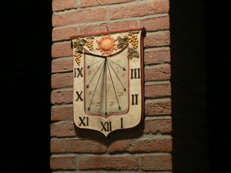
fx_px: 487
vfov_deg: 20.2
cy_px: 86
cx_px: 116
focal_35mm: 73
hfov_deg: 26.7
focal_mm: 12.2
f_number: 3.2
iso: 200
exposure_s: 1/4
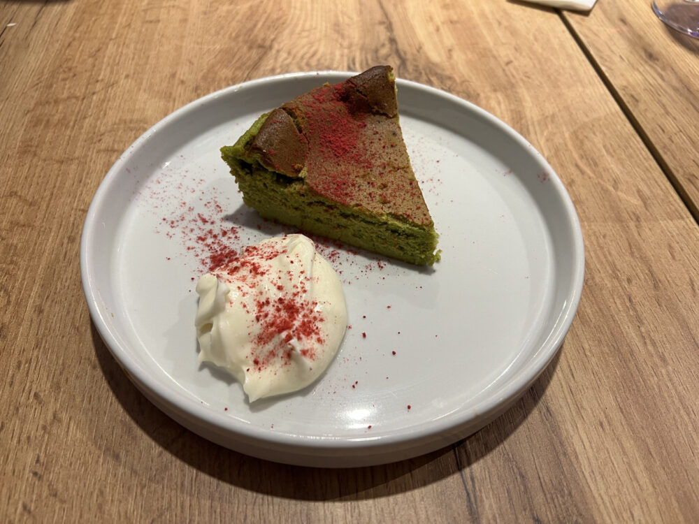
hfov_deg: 67.3
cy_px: 262
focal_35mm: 26
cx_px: 350
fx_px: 525
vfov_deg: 53.1
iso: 100
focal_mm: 5.7
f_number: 1.5
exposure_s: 1/50
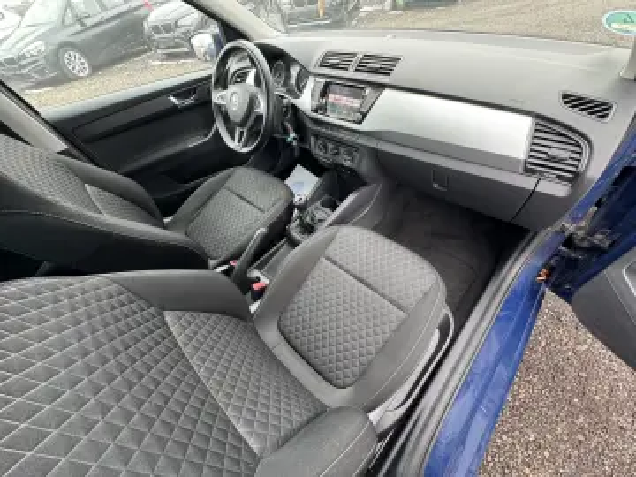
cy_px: 238
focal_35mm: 14
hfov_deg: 102.1
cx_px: 318
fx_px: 257
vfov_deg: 85.7
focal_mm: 2.22
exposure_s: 1/93
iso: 320
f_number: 2.2
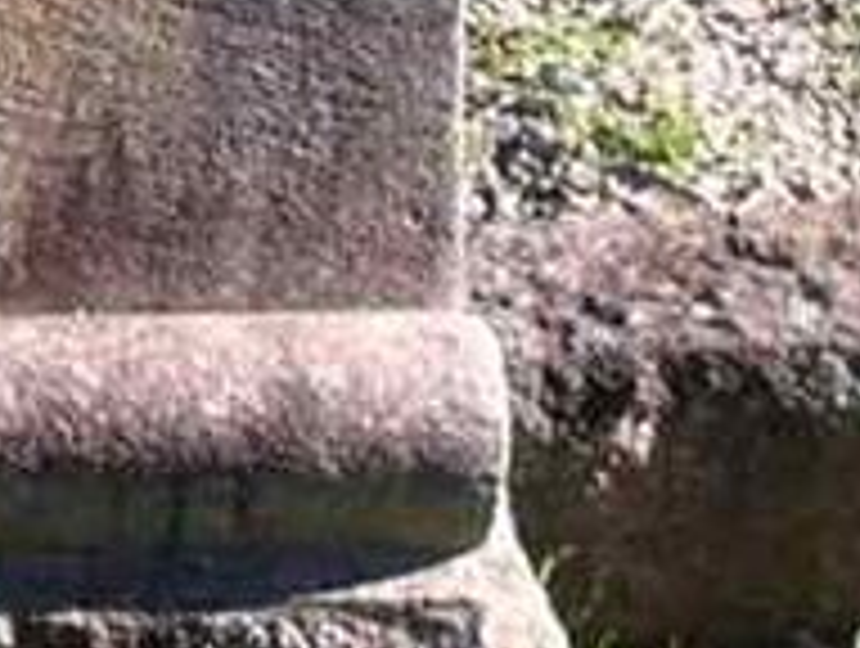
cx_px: -603
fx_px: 5775
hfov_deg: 8.3
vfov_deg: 6.3
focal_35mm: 232
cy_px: -490
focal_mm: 5.7
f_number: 2.8
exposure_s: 1/320
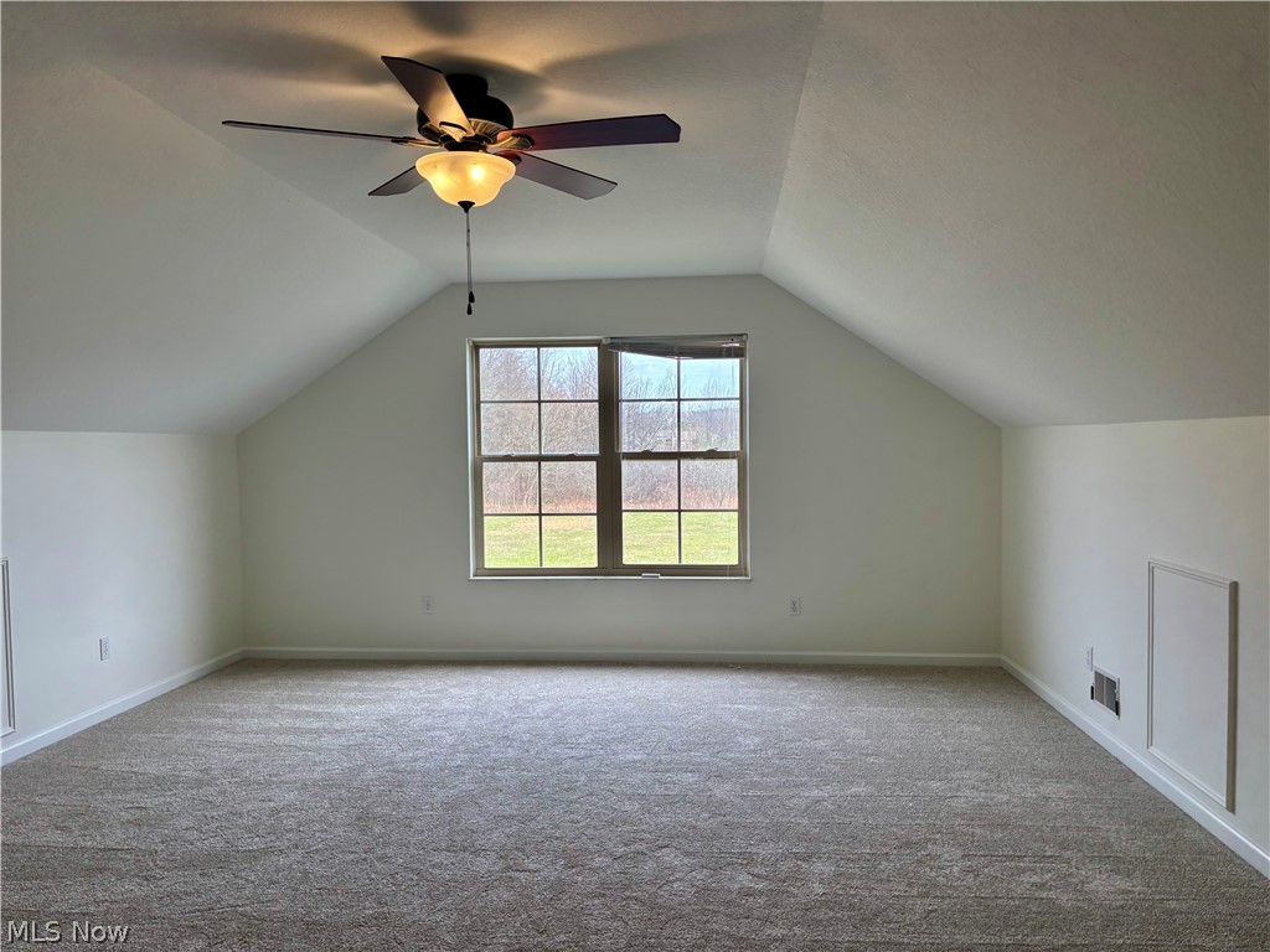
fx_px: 954
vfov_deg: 53.1
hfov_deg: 67.3
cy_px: 476
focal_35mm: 26
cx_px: 635
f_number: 1.6
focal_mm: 5.96
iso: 50
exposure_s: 1/243
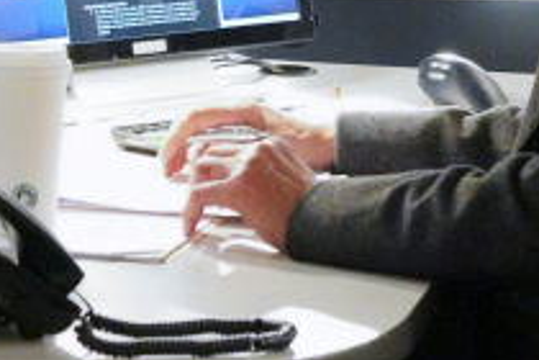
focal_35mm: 234
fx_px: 3503
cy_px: -228
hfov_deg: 8.7
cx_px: -56
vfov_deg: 5.8
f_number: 5.6
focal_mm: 48
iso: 25600
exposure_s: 1/100
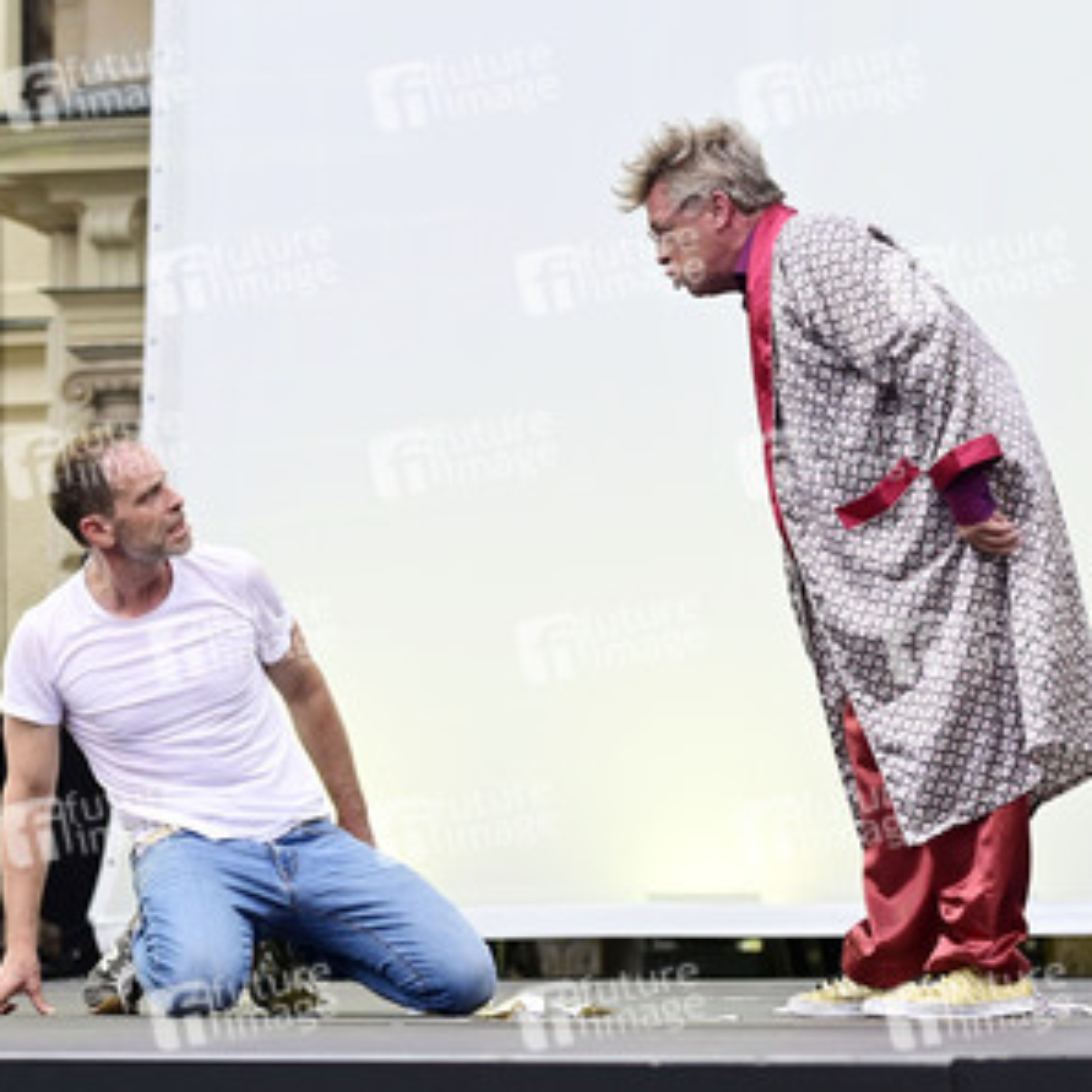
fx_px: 3676
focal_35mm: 103
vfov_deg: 16.9
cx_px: 513
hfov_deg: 16.9
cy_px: 548
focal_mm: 80
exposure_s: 1/400
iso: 640
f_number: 4
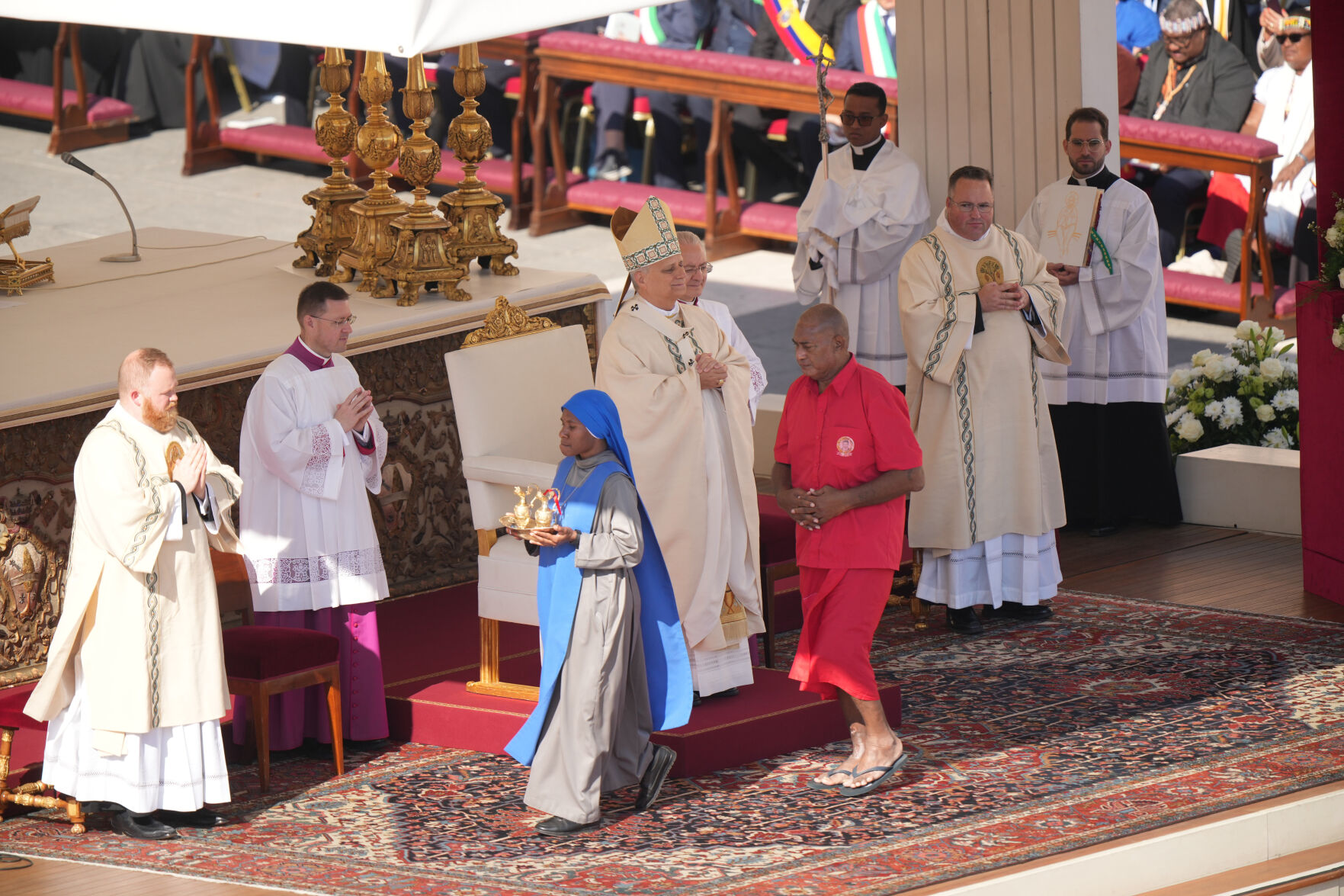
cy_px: 448
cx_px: 672
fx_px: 20903
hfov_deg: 3.7
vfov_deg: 2.5
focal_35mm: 560
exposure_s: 1/1600
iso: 400
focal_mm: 560
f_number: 4
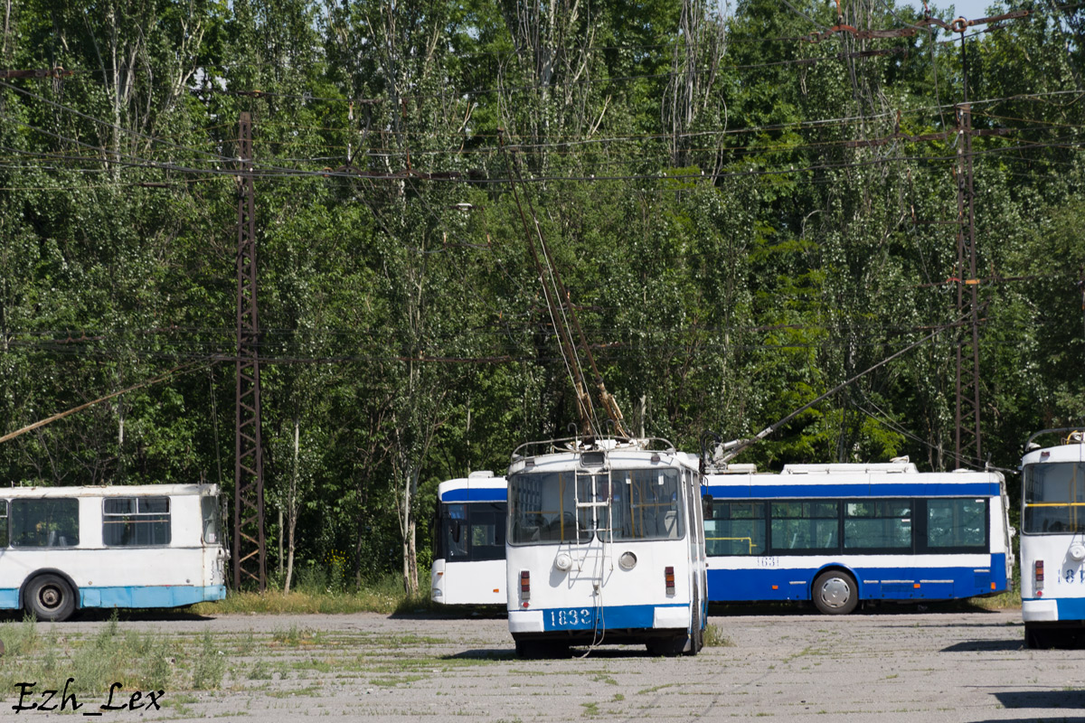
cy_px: 362
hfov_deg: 9.8
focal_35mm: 210
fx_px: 6329
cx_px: 542
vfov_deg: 6.5
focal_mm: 140
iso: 200
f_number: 9
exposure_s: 1/500
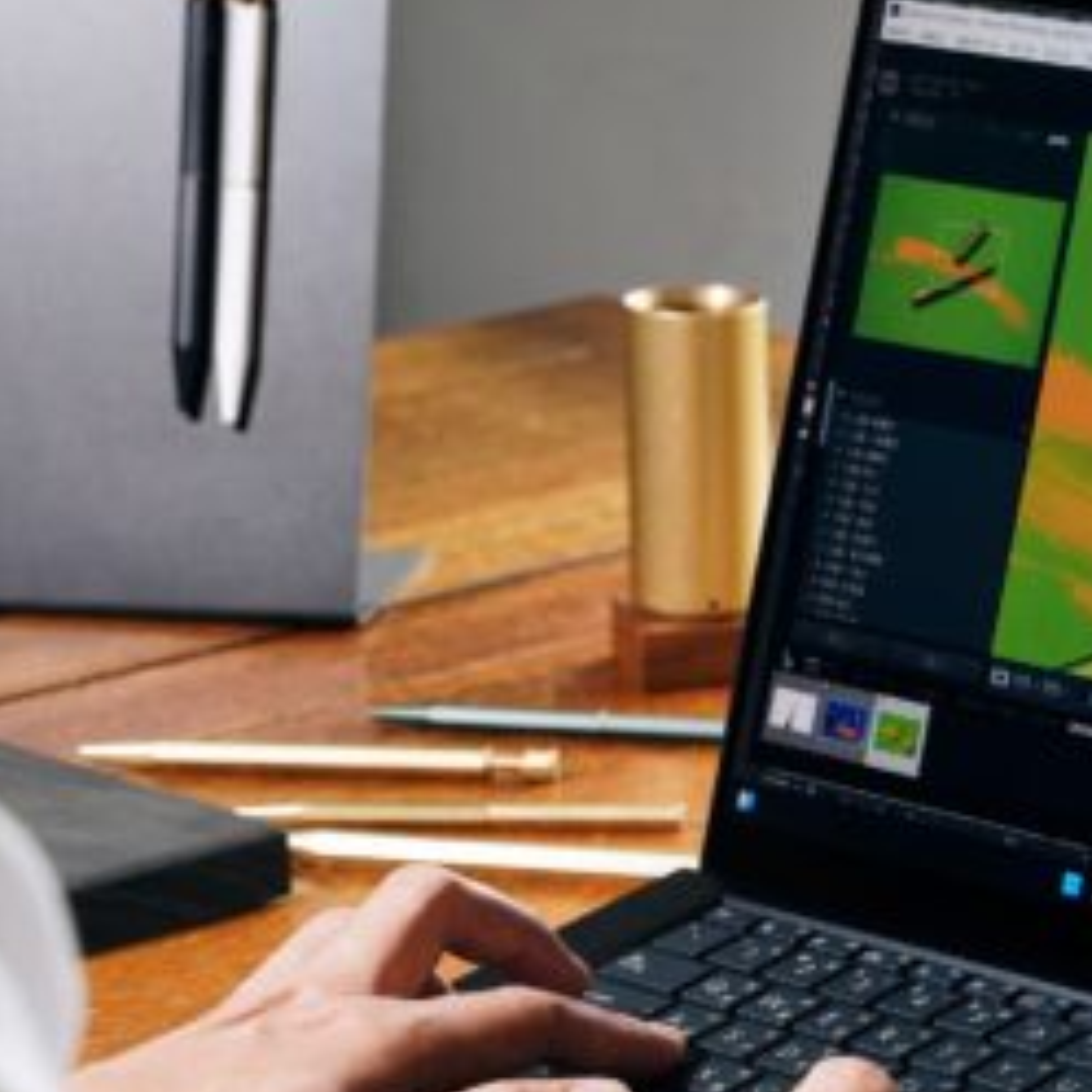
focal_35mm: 165
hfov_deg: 10.5
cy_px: 759
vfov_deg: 10.6
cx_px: 1188
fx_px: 5889
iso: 400
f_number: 9
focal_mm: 75
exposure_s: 1/30
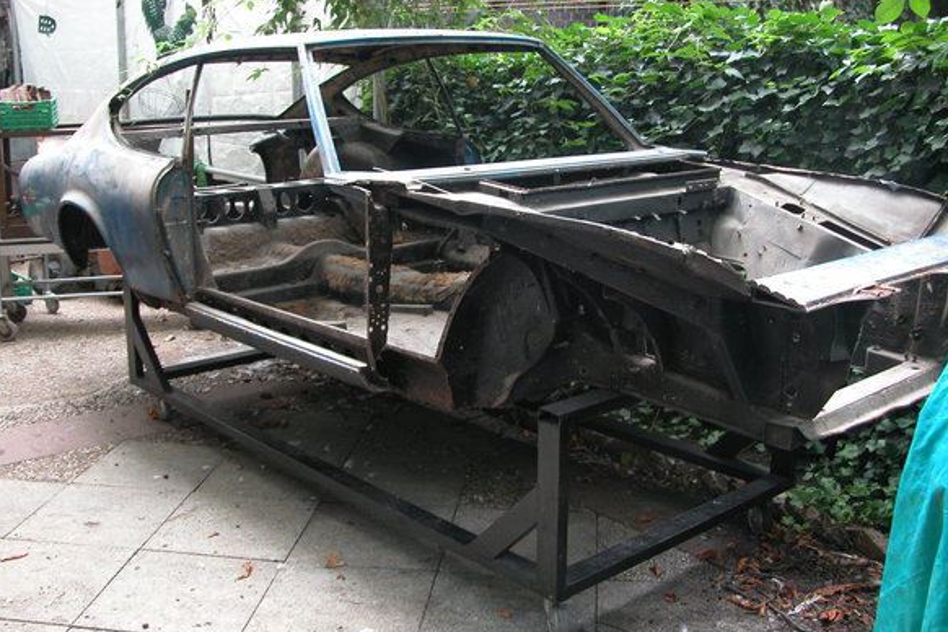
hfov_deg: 48.4
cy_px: 270
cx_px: 453
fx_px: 1053
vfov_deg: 33.3
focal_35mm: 40
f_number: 2.8
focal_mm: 8.9
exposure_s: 1/25.4
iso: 100
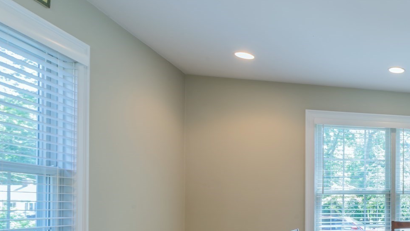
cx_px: 383
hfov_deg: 53.2
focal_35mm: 31
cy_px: 212
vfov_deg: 35.3
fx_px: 337
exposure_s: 1.6
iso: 100
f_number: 16
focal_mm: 14
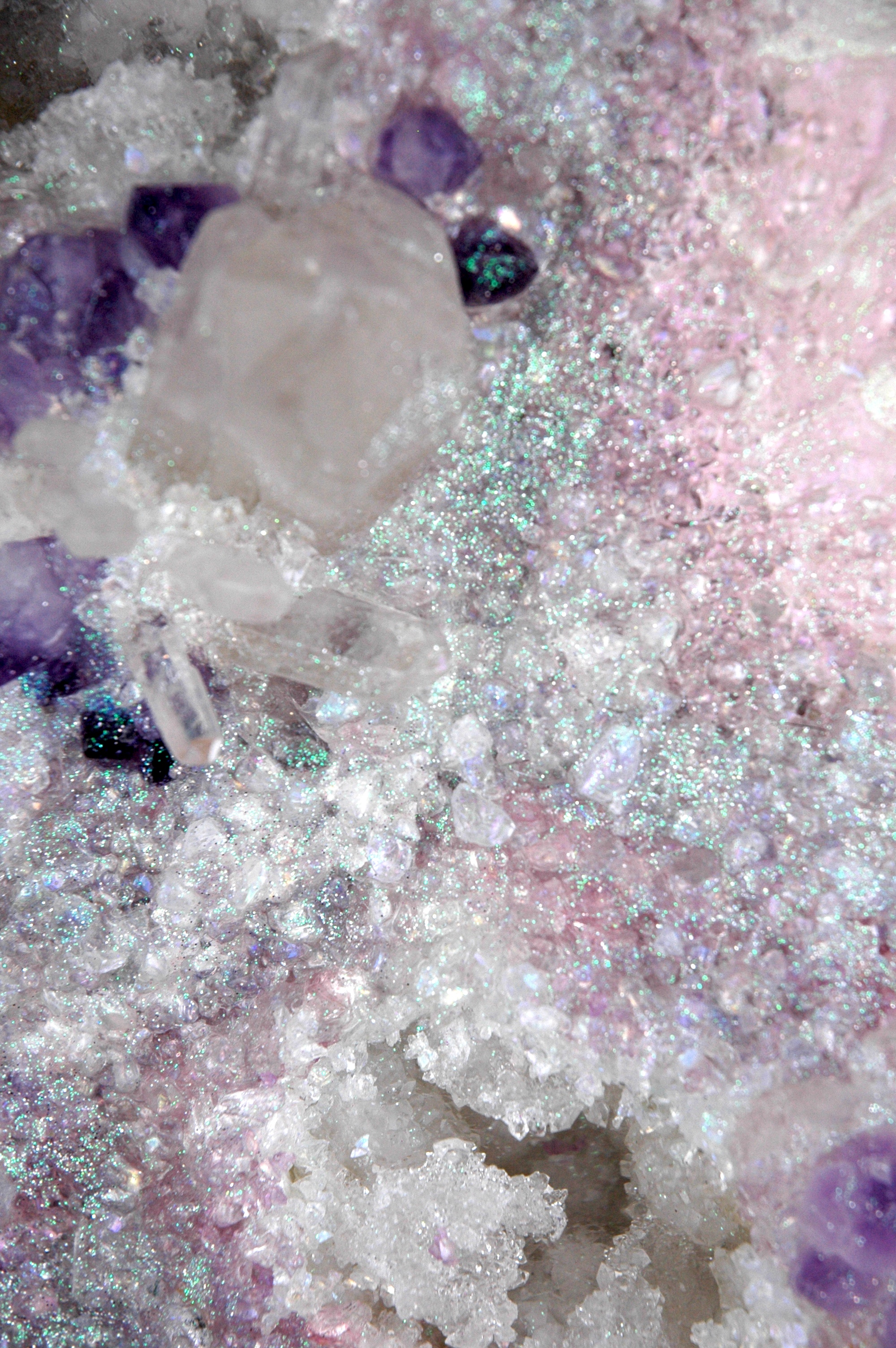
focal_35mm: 105
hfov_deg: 13.0
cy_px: 674
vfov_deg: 19.5
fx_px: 3927
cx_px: 448
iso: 400
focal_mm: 70
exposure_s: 1/1250
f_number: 5
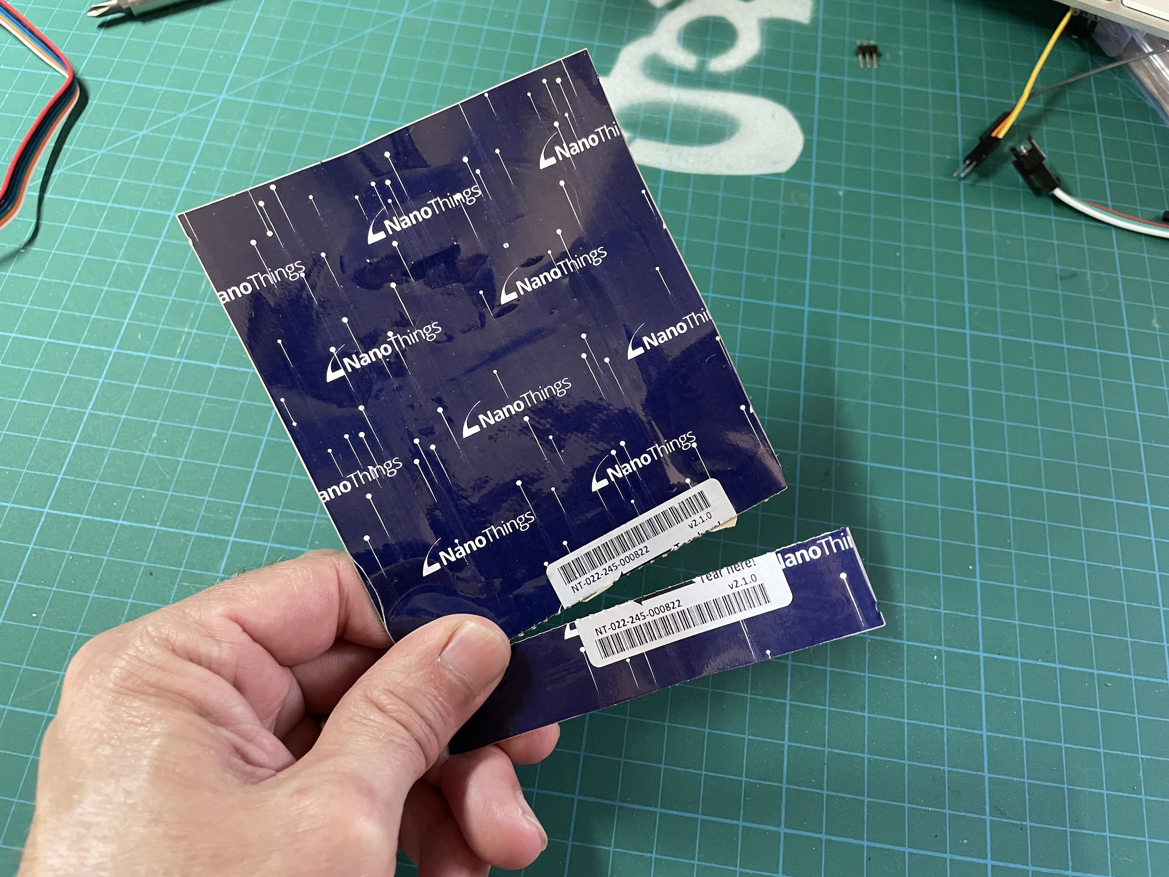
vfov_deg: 53.1
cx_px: 584
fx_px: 878
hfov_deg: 67.3
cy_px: 438
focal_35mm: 26
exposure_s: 1/60
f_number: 1.6
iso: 500
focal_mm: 4.2
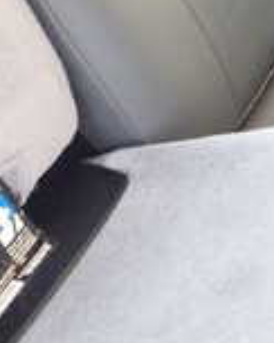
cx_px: 97
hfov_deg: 16.0
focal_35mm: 96
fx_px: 975
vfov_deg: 20.0
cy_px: 155
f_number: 2
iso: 800
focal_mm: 4.5
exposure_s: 1/30
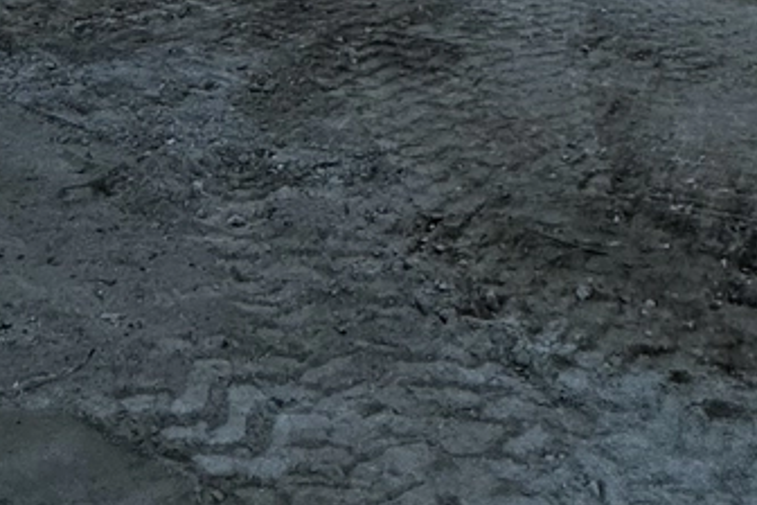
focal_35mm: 65
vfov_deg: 14.7
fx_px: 1367
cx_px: 296
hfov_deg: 30.9
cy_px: -661
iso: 40
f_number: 2.2
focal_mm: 2.22
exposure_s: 1/646
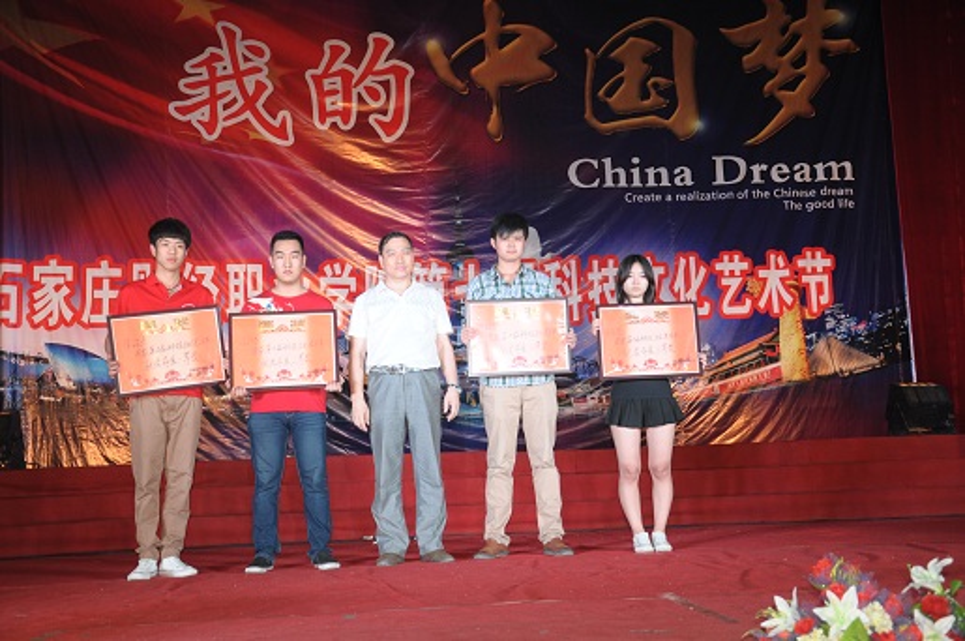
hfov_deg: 46.4
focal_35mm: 42
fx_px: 1124
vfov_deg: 31.8
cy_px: 320
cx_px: 482
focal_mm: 28
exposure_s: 1/60
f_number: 4.5
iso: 200
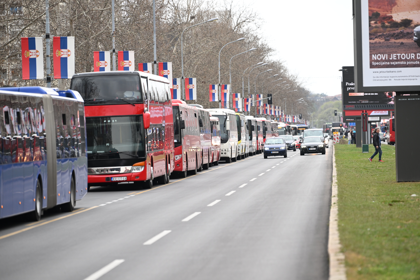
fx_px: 2333
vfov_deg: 6.9
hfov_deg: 10.3
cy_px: 140
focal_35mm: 200
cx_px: 210
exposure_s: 1/400
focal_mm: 200
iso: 500
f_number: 4
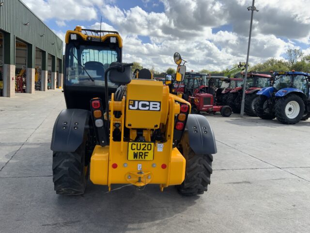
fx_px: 260
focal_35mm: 29
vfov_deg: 48.2
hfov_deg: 61.7
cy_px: 116
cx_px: 155
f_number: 1.8
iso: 16
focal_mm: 3
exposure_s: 1/1342
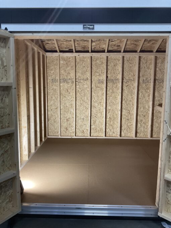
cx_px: 86
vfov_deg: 61.7
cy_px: 114
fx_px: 191
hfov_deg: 48.2
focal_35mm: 29
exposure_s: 1/60
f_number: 1.8
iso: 80
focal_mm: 3
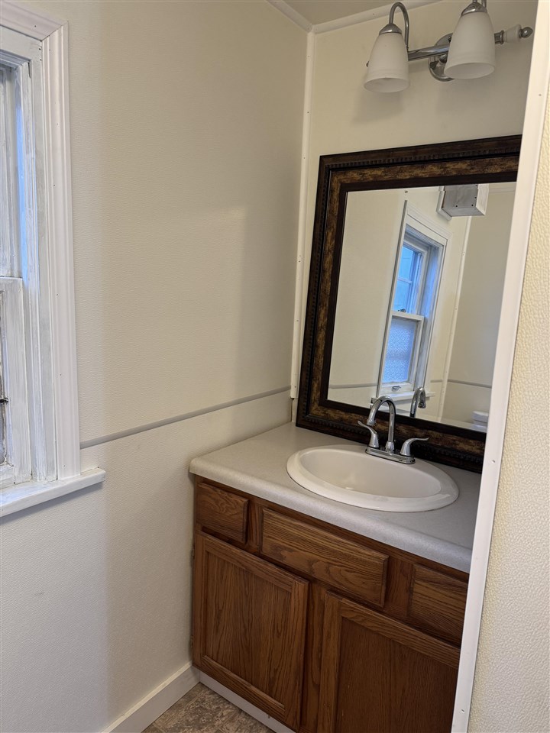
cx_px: 275
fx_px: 508
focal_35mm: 24
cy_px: 366
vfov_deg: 71.6
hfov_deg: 56.8
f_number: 1.78
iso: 160
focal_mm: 6.76
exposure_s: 1/60
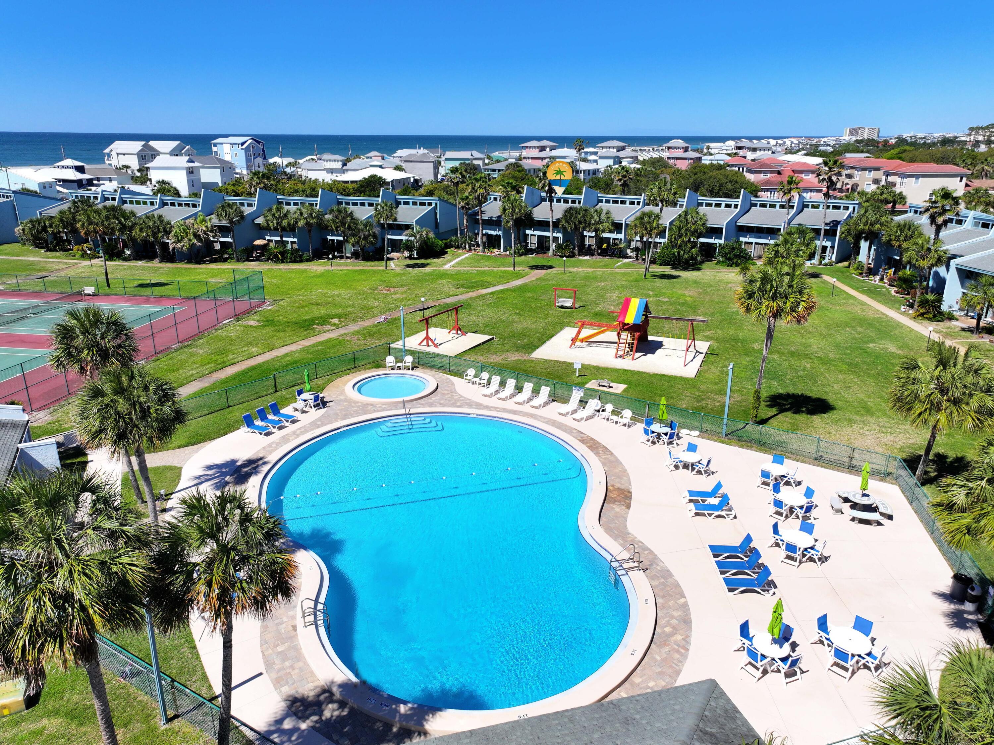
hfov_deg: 71.6
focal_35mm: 24
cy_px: 372
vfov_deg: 56.8
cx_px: 497
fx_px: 689
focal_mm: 12.29
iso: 120
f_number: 2.8
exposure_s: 1/2500
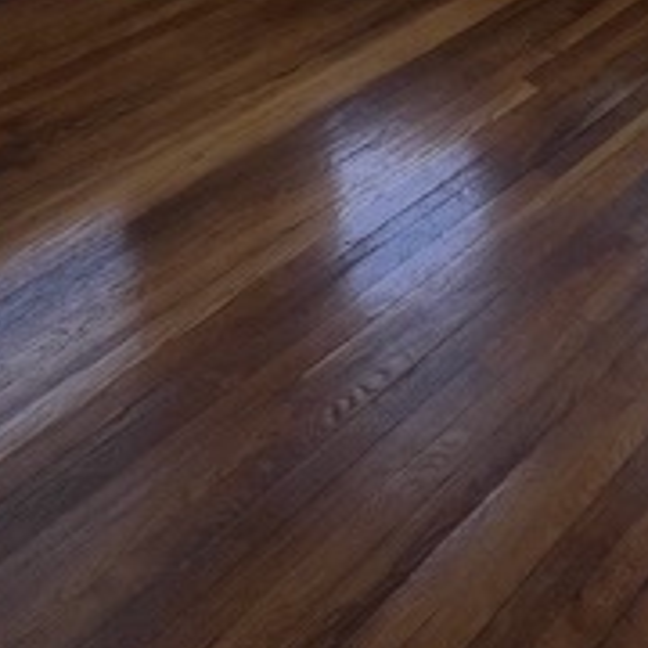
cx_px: 468
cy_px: -414
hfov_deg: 32.9
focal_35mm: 51
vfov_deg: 23.5
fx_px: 1080
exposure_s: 1/203
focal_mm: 1.57
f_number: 1.8
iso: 32
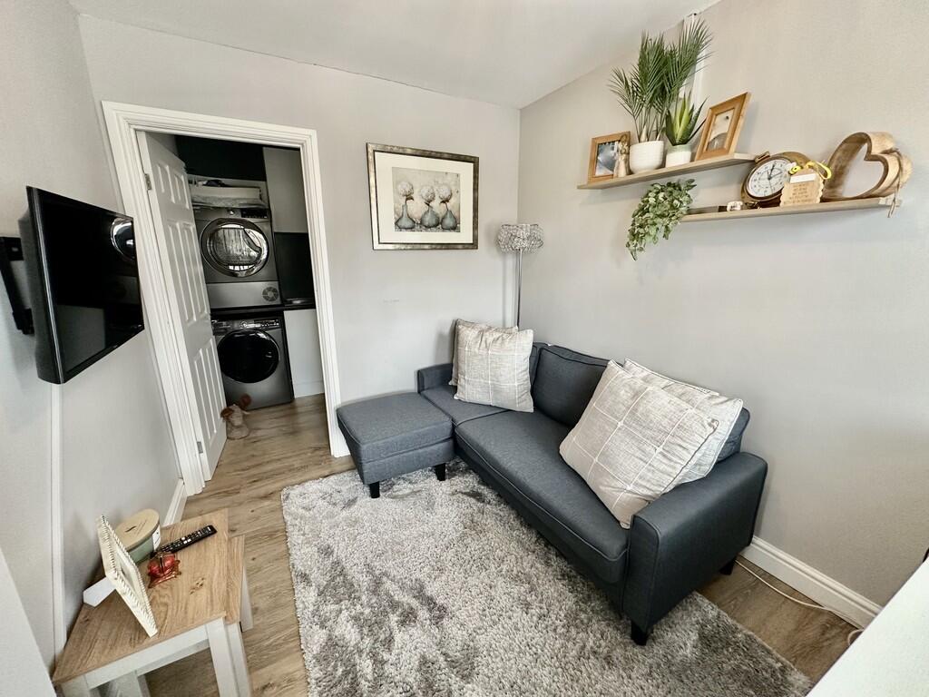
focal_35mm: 14
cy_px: 348
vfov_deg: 85.7
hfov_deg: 102.1
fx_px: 376
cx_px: 464
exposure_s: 1/100
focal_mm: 2.22
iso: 200
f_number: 2.2
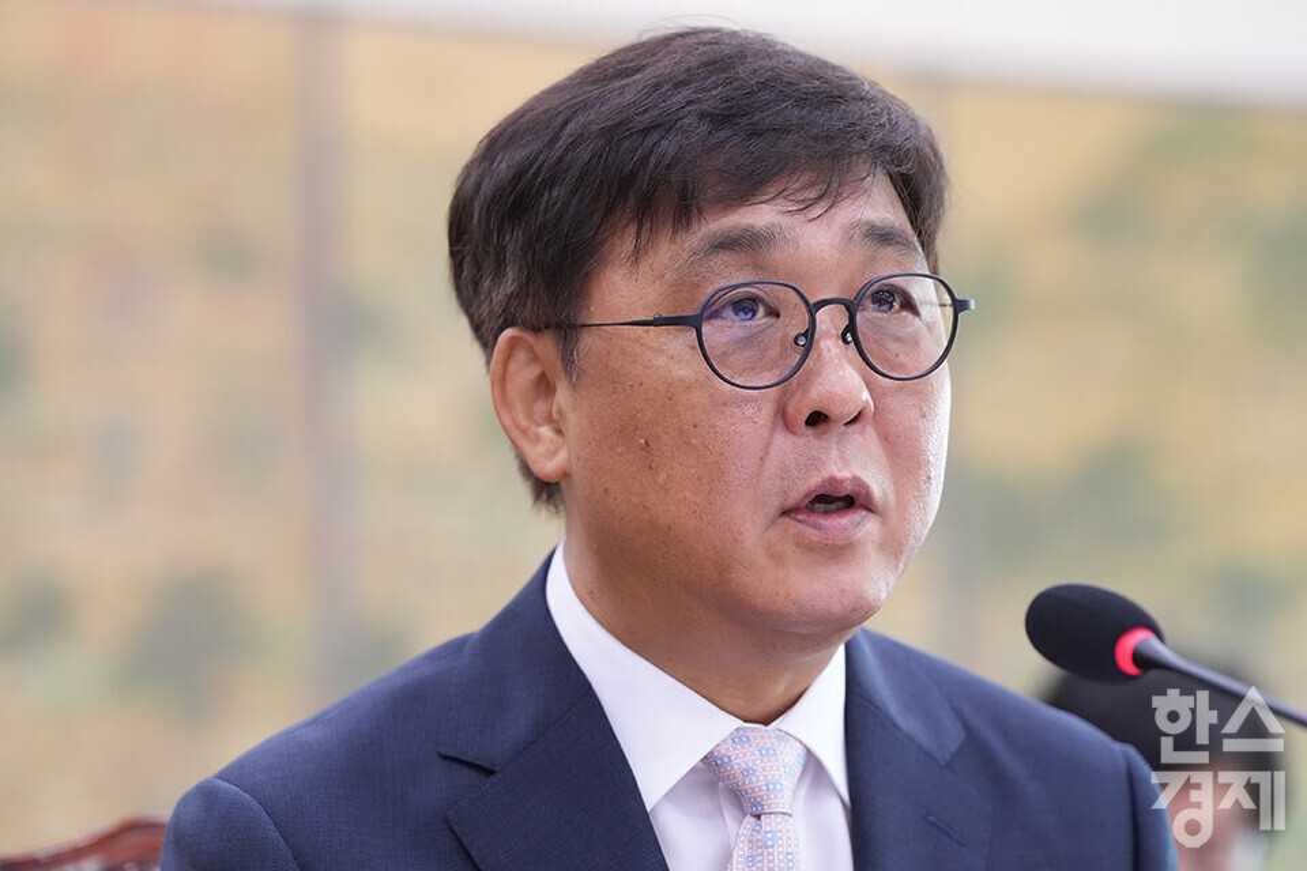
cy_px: 436
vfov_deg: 8.5
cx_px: 654
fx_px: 5881
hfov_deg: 12.7
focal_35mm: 162
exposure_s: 1/200
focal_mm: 162
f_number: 4
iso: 3200
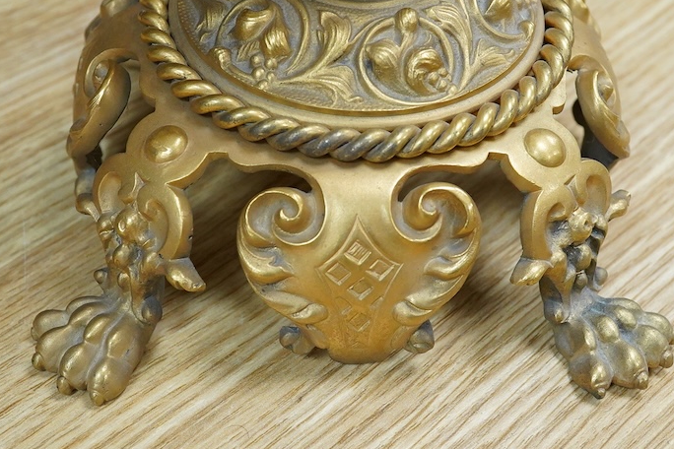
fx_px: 1385
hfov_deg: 27.3
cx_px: 340
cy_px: 166
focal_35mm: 74
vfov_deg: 18.4
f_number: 8
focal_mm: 30
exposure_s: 1/200
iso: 2500
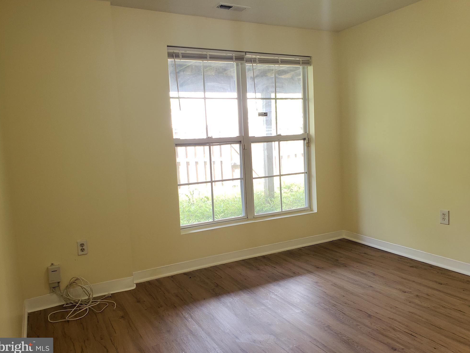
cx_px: 238
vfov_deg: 51.4
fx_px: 367
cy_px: 174
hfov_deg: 65.3
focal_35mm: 27
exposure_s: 1/60
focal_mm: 4.3
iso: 160
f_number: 2.4
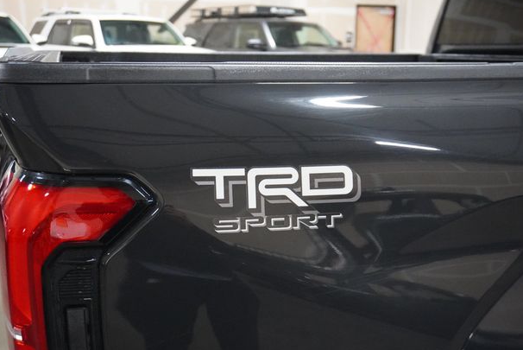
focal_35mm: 38
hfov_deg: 50.7
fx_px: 552
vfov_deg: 35.1
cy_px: 178
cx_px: 270
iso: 6400
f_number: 4.5
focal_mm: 24
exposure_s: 1/125
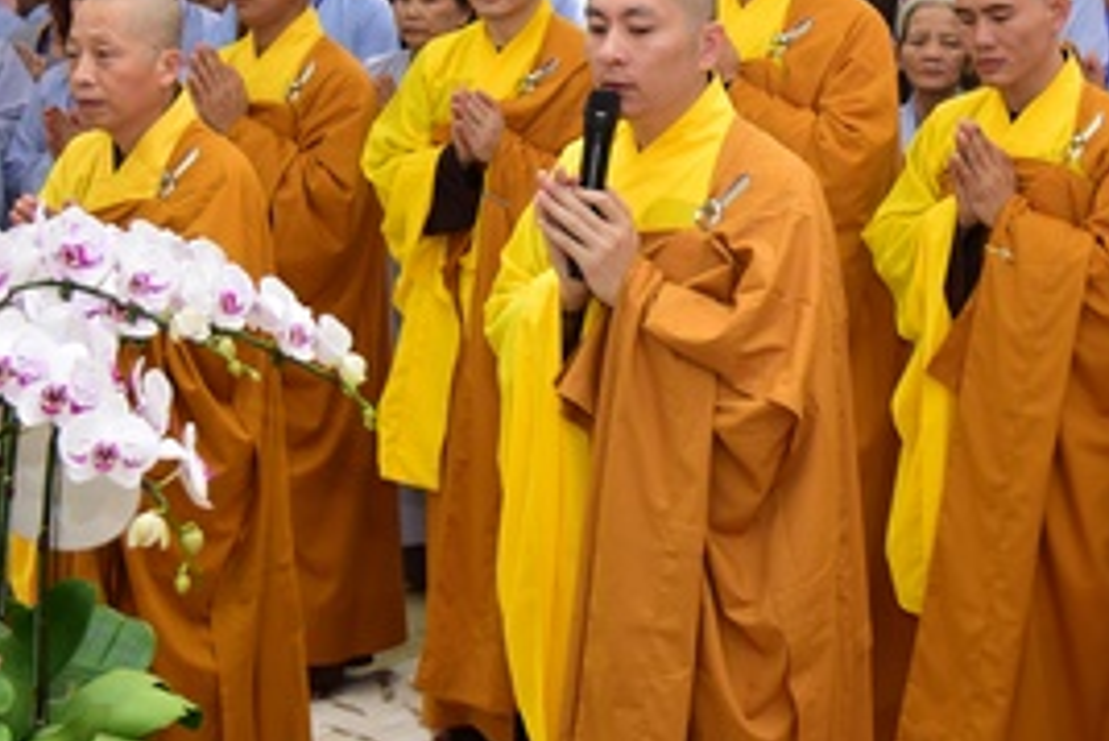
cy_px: -4
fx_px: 2836
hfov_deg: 22.0
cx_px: 770
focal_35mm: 92
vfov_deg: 14.6
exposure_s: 1/40
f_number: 4
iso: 1000
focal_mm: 38
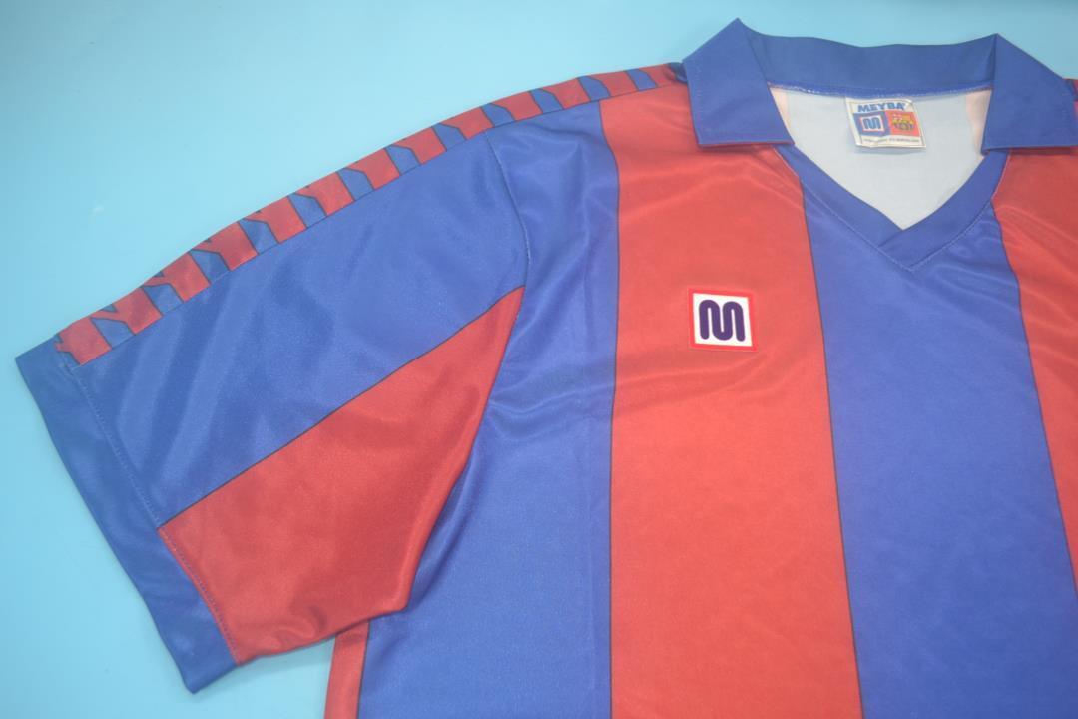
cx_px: 539
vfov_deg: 43.6
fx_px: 898
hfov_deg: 61.9
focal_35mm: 30
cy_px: 360
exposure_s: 1/60
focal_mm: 20
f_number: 3.8
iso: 200
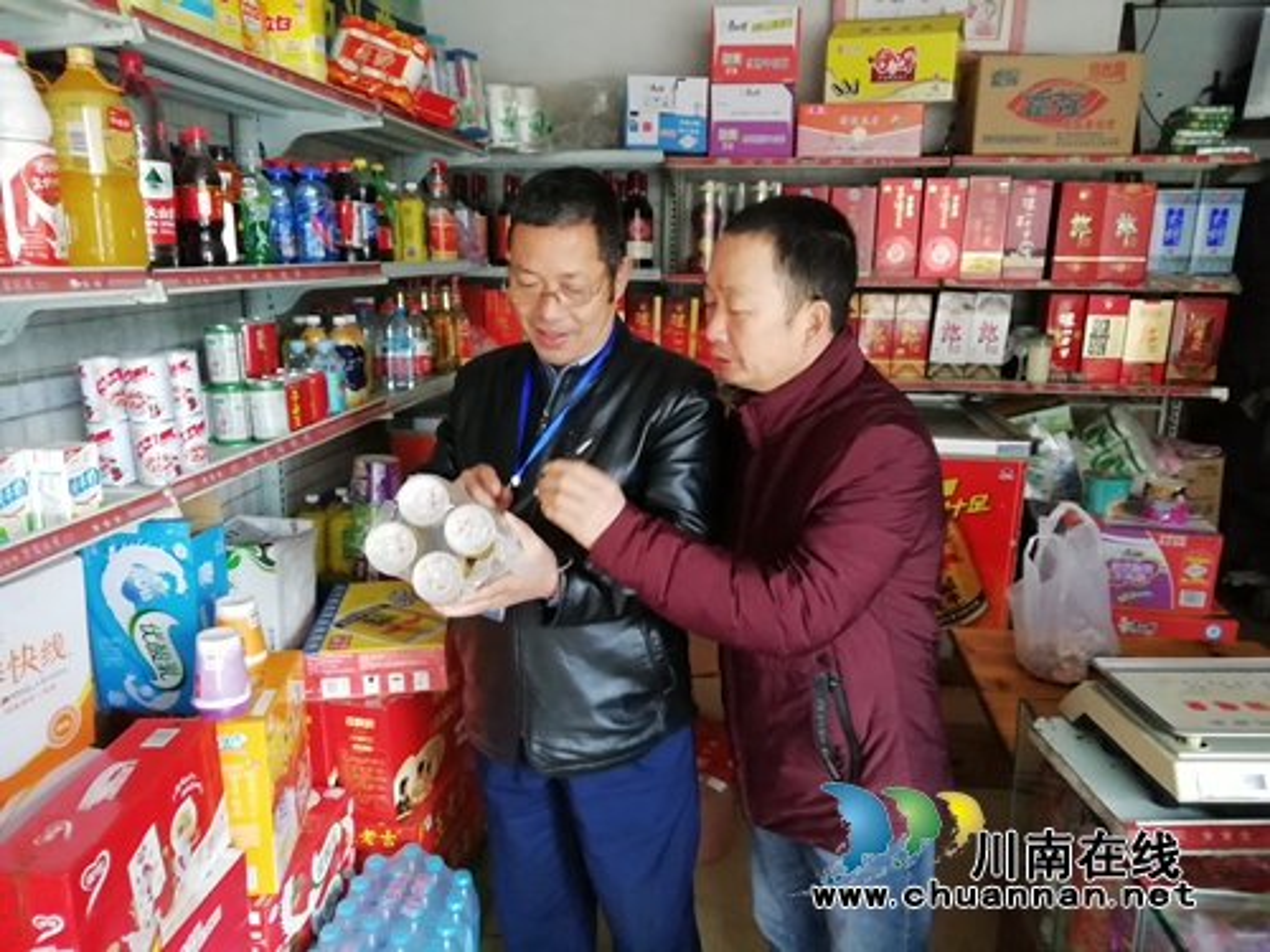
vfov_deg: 53.1
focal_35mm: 26
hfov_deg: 67.3
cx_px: 635
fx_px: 954
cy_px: 476
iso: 500
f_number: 2.2
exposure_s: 1/25
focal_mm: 3.21
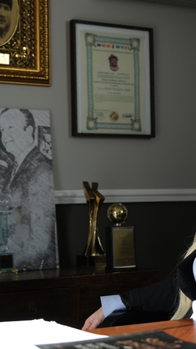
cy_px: 174
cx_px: 197
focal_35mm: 81
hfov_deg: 14.7
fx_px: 748
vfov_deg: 26.2
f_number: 4
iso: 400
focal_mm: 34.2
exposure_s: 1/250
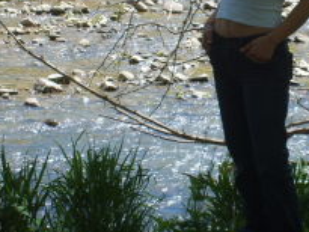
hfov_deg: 8.6
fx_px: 2054
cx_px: 261
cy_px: 50
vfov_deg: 6.5
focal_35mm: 230
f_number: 4.9
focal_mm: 17.4
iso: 50
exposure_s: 1/180
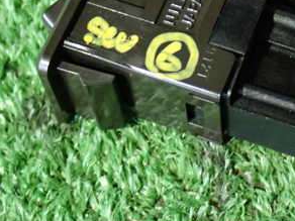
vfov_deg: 13.3
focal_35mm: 111
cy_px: 38
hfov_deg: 17.6
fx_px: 946
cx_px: 221
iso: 800
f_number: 3.3
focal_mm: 9.65
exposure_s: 1/13
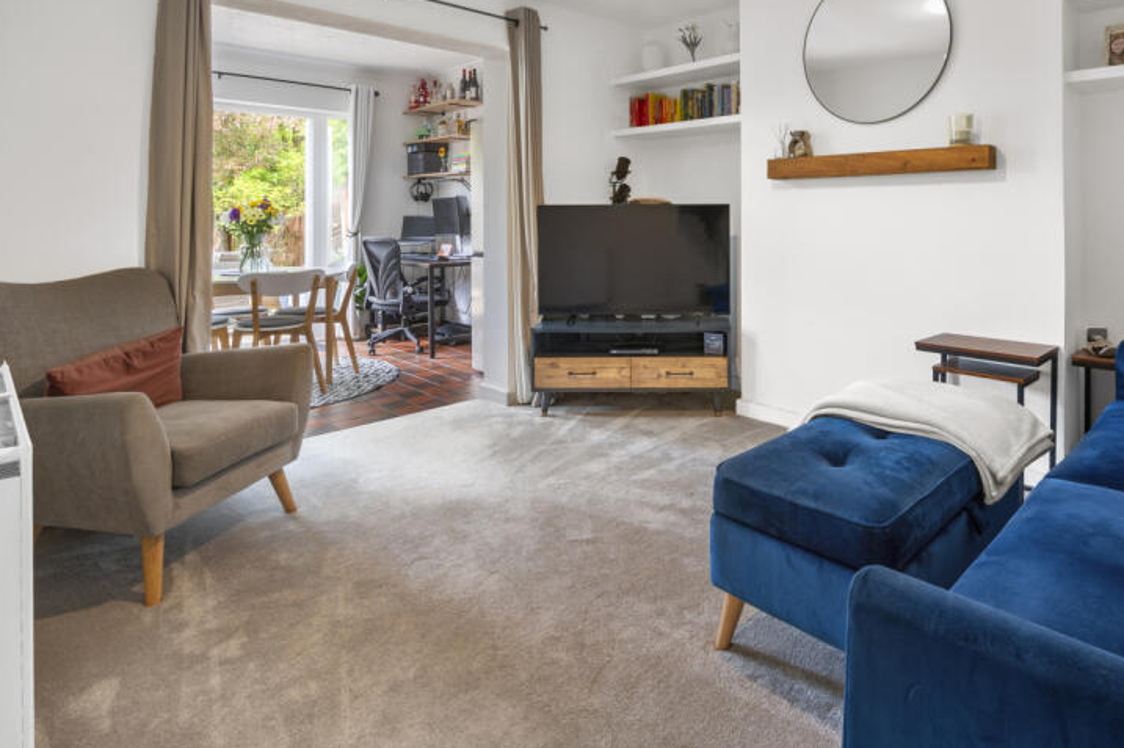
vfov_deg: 59.7
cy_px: 223
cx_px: 691
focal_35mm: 20
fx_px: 624
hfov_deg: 82.7
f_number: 16
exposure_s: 3
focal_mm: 14
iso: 200
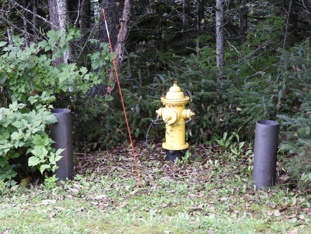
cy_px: 117
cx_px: 156
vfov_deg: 21.0
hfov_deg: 27.8
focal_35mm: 70
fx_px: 629
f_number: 4.5
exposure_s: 1/30
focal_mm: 12.5
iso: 140
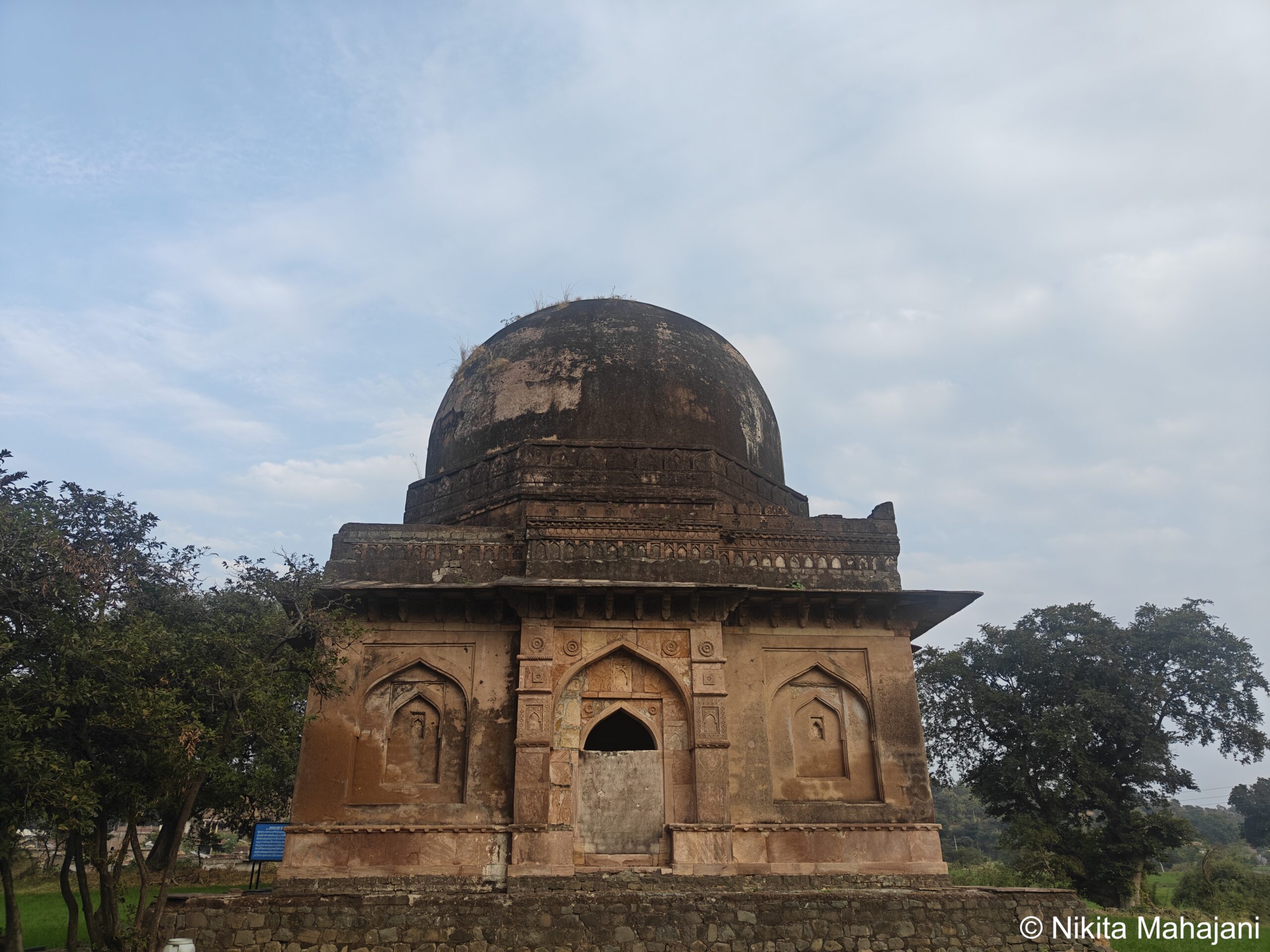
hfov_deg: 71.6
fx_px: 881
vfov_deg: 56.8
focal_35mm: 24
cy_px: 476
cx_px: 635
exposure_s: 1/1088
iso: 50
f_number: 1.8
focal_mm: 5.59
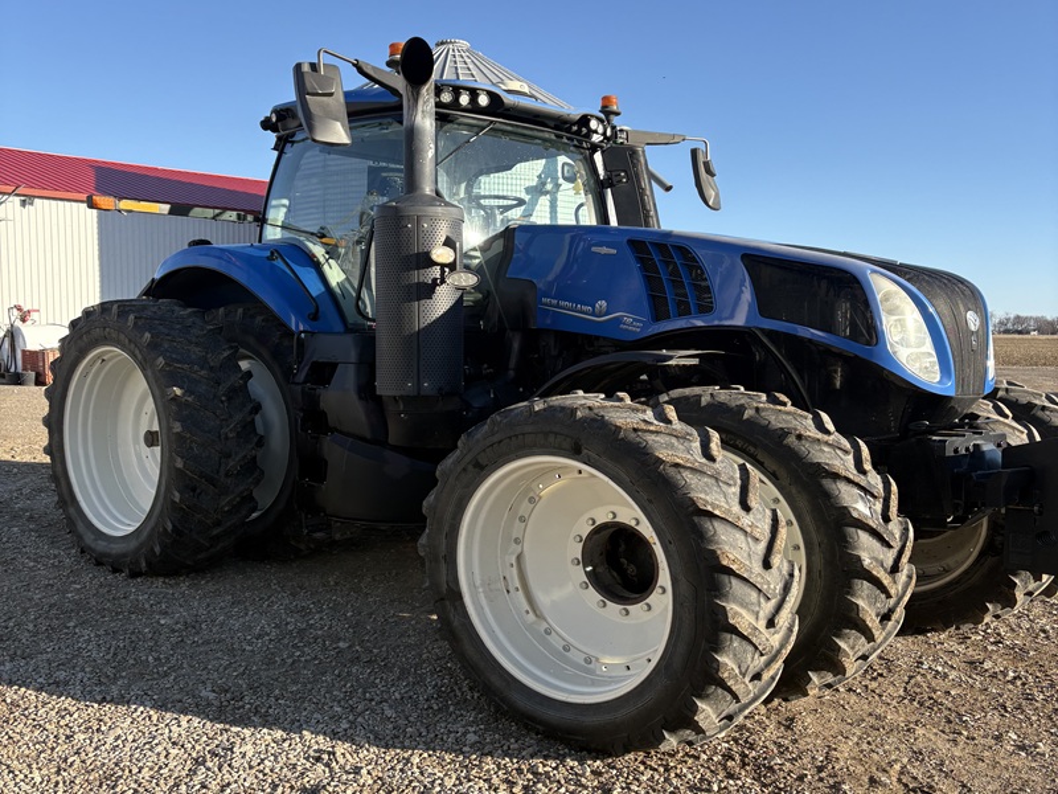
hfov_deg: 67.3
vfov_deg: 53.1
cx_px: 529
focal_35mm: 26
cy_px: 397
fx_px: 795
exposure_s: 1/1393
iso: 50
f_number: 1.6
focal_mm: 5.96
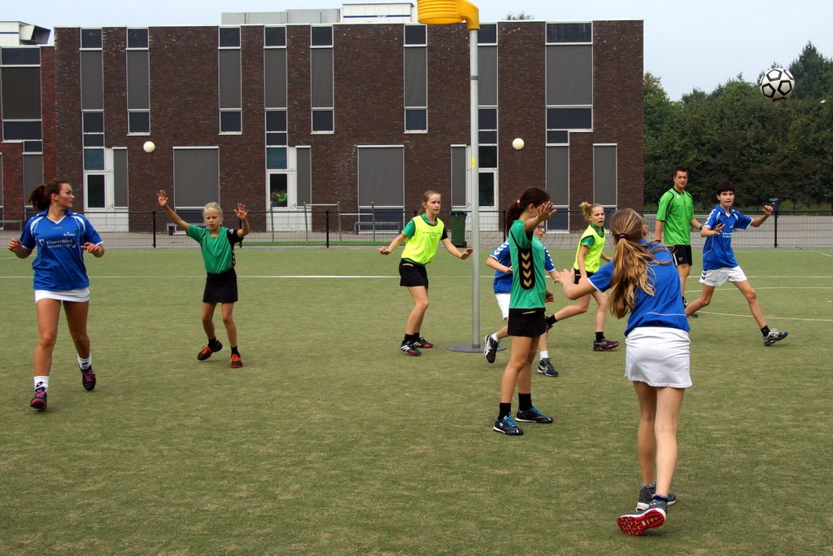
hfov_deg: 49.5
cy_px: 278
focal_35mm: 39
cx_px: 416
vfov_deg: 34.2
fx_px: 902
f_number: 8
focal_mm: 26
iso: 400
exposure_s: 1/1000
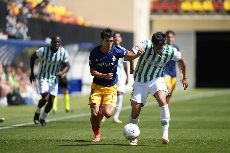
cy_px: 76
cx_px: 115
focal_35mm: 400
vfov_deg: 3.4
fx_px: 2555
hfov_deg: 5.2
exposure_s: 1/1600
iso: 125
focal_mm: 400
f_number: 2.8
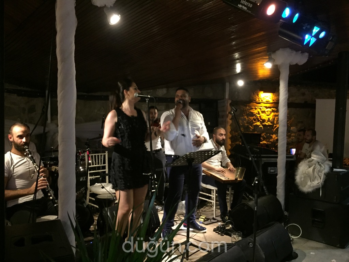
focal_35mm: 29
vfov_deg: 48.2
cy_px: 131
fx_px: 292
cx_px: 174
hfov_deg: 61.7
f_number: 2.2
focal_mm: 4.15
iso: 500
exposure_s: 1/17
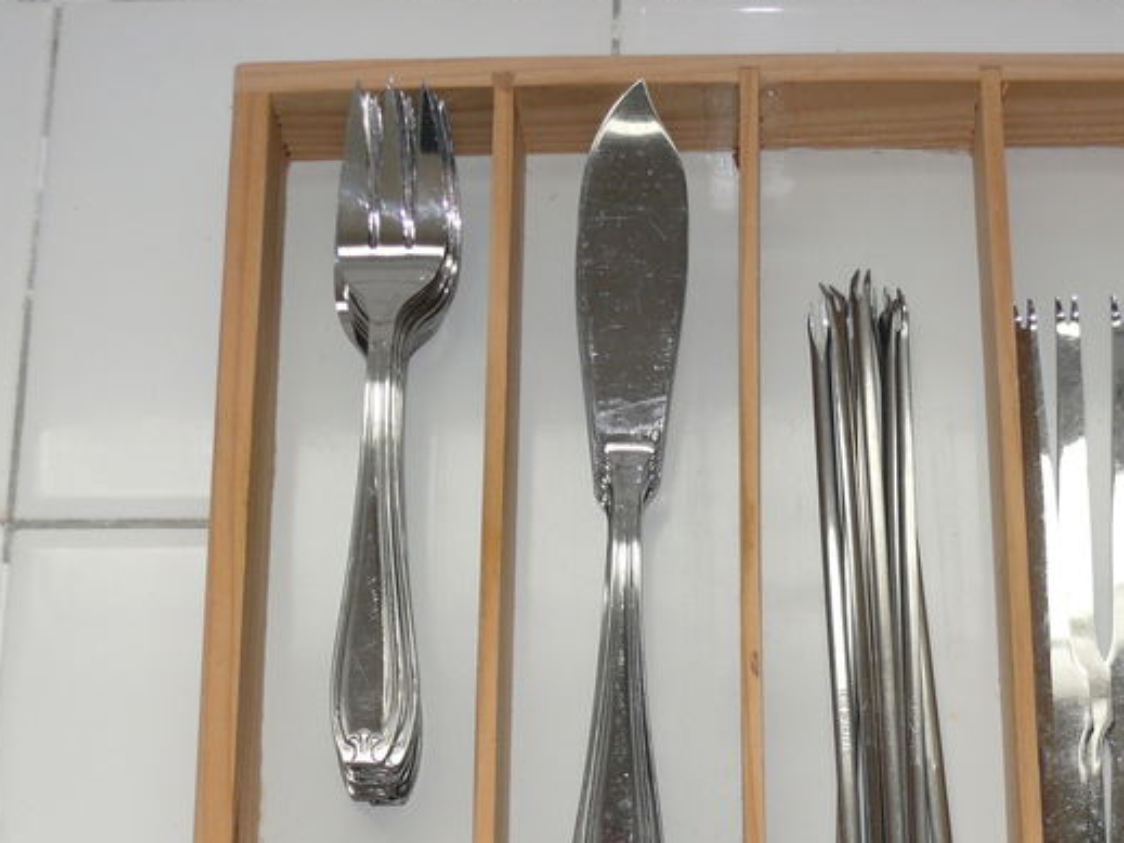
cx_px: 827
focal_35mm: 81
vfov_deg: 18.0
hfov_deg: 23.9
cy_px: 676
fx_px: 2630
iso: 100
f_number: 2.8
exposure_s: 1/50
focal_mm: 8.6
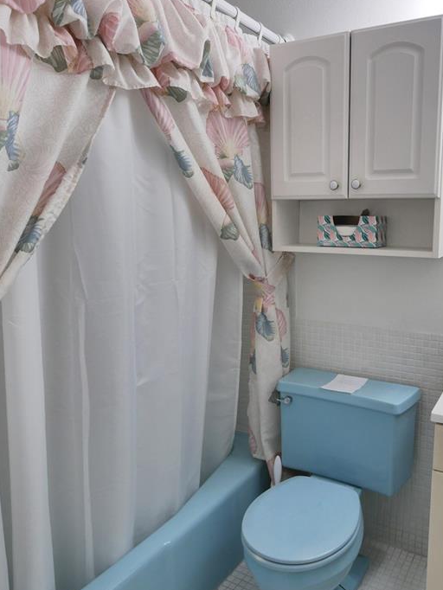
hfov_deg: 49.9
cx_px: 316
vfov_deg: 65.3
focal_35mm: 27
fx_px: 460
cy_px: 298
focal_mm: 9
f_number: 4
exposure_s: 1/125
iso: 800
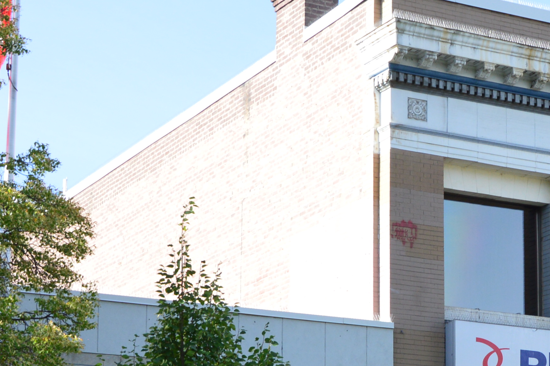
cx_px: 533
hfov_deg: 18.1
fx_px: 1685
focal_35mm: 110
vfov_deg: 12.3
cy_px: 368
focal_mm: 29
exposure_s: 1/80
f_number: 8
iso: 400
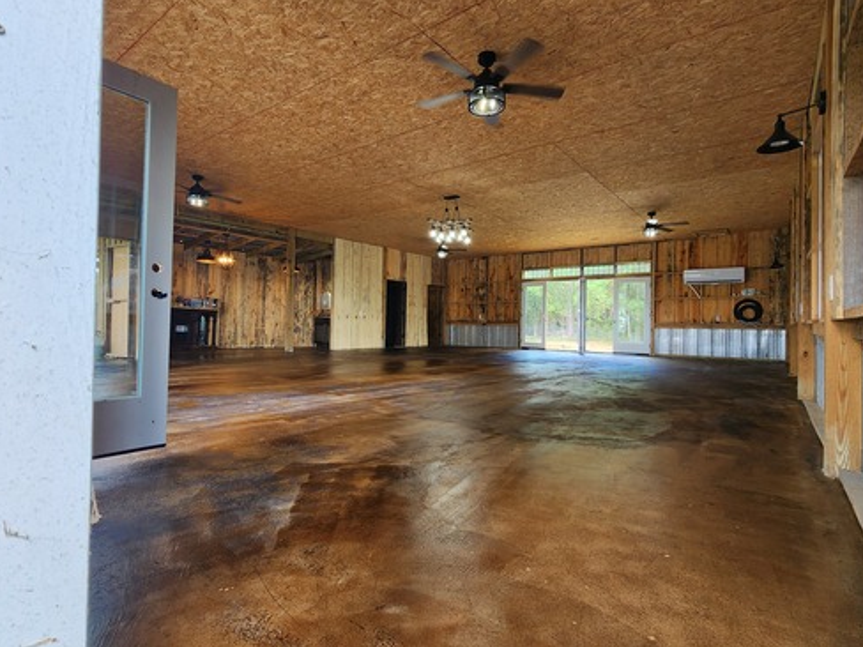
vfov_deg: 78.1
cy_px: 324
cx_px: 453
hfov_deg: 94.4
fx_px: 399
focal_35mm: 16
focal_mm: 2.2
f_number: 2.2
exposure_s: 1/120
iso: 100
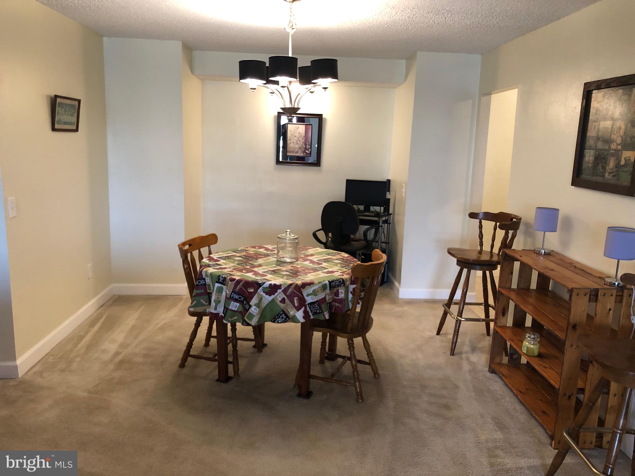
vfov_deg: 49.7
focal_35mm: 28
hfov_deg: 63.4
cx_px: 318
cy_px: 238
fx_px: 514
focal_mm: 4
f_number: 1.8
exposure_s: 1/15
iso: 64
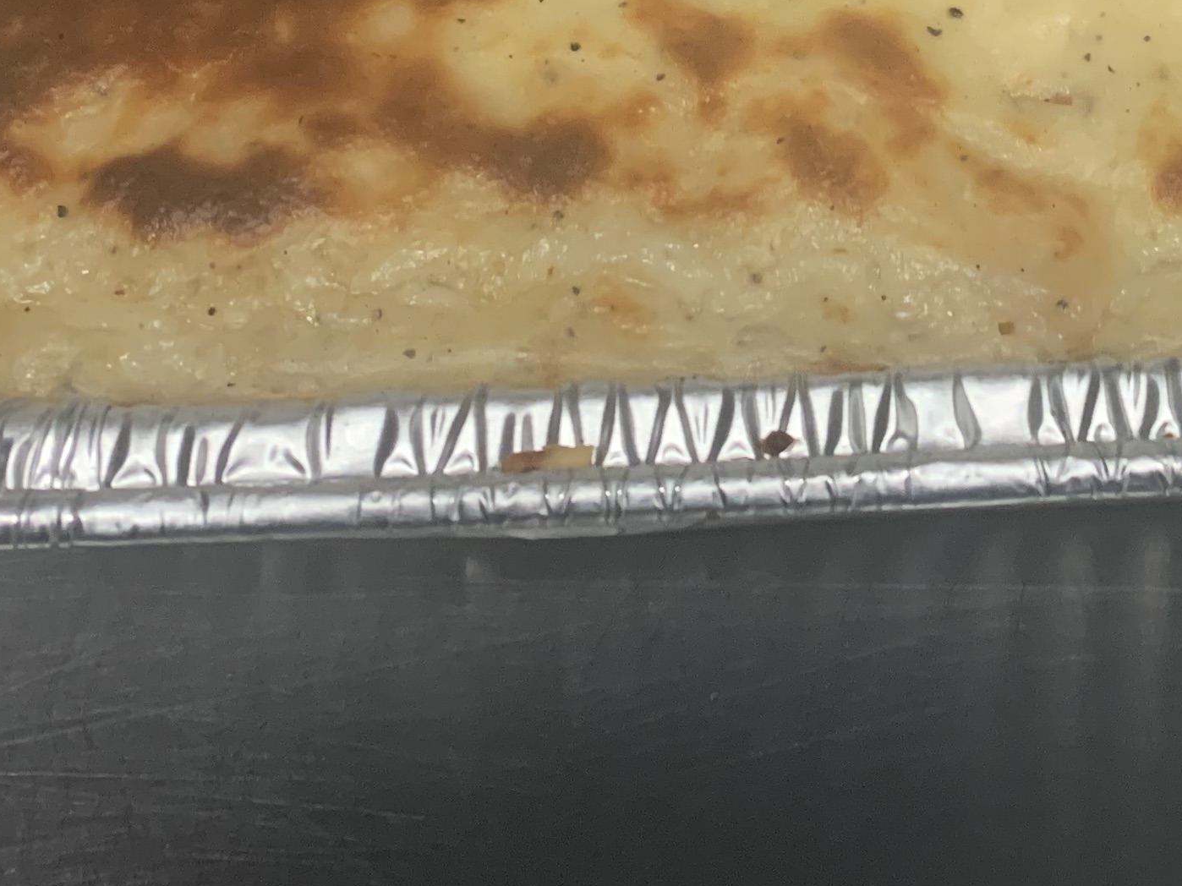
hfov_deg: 25.4
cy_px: -240
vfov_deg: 18.4
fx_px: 2561
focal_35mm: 75
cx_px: 996
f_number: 1.8
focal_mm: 4.25
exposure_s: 1/60
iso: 160
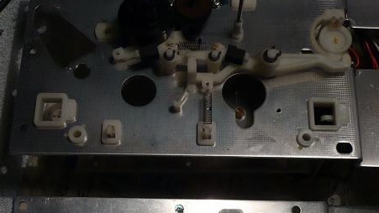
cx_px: 187
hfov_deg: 39.9
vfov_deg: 22.6
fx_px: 523
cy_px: 181
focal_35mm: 52
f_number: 2.8
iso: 100
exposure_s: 1/40
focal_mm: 5.8
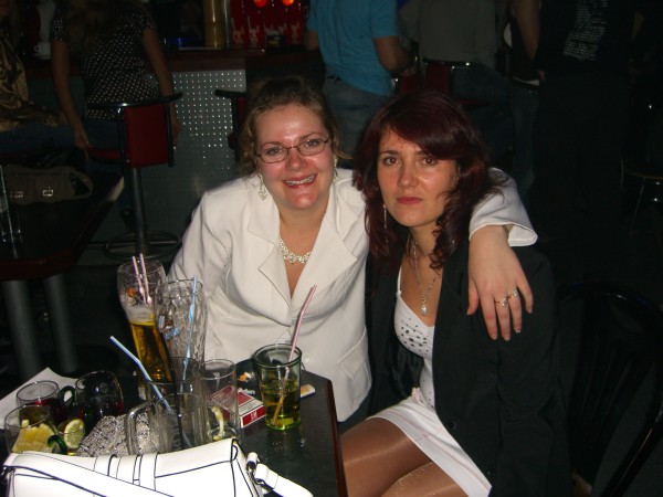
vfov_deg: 37.7
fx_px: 728
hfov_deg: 49.0
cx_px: 332
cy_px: 248
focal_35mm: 38
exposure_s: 1/60
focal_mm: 7.9
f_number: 2.8
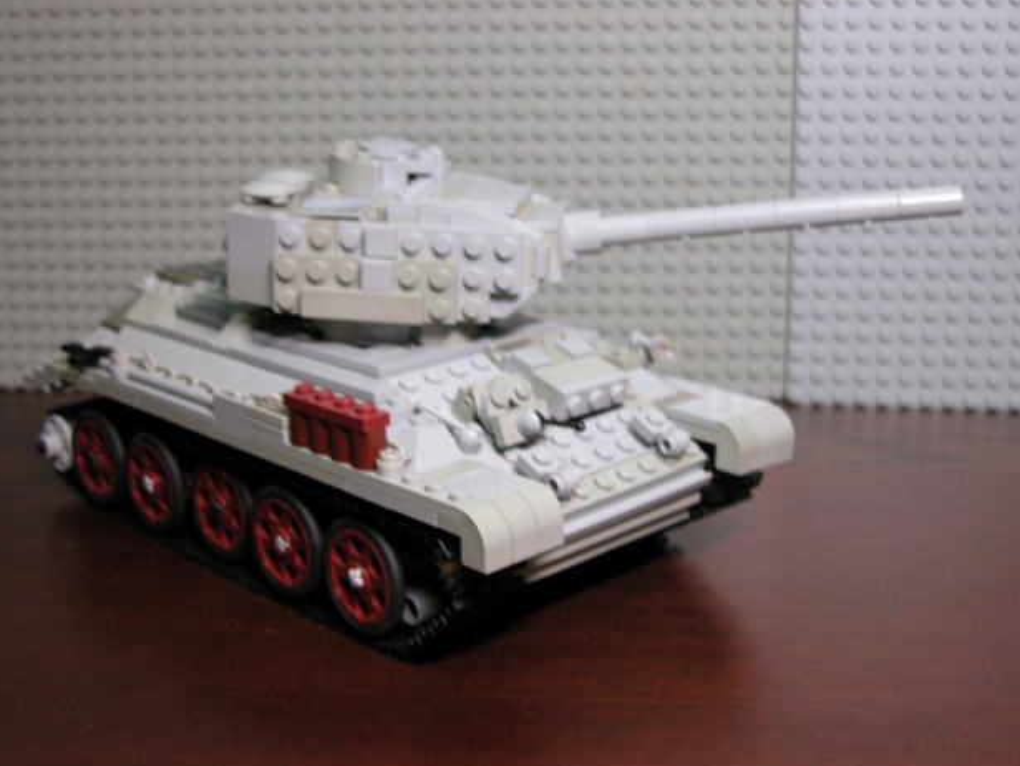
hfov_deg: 36.8
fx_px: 1533
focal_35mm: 52
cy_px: 393
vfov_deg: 28.1
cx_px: 517
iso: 105
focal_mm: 12.7
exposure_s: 1/6.9
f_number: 3
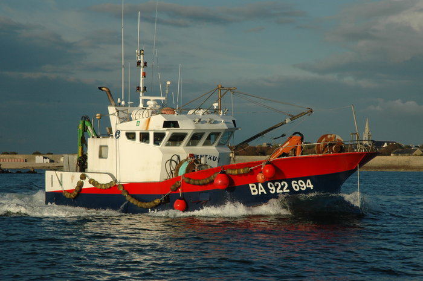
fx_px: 1232
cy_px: 140
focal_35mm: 105
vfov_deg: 13.0
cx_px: 212
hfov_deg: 19.5
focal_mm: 70
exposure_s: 1/640
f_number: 13
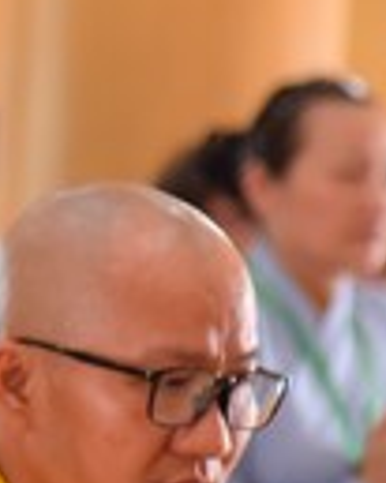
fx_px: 6605
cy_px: 534
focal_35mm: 462
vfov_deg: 4.2
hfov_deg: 3.3
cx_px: -495
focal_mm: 98
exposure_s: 1/125
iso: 800
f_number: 4.5
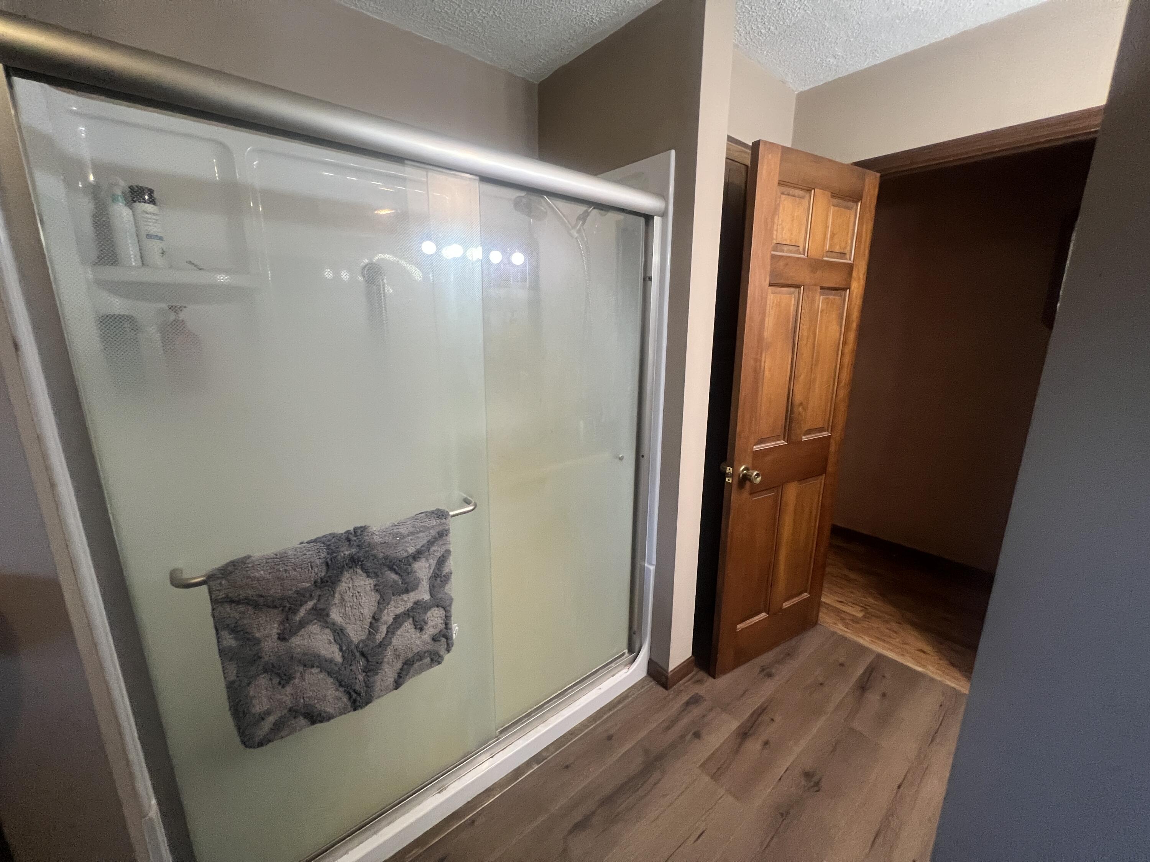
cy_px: 431
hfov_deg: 106.2
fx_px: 432
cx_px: 575
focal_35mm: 13
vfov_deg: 89.9
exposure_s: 1/60
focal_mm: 1.57
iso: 400
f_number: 1.8
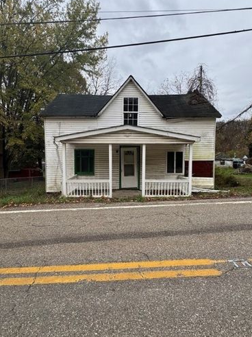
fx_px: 185
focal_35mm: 19
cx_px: 127
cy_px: 164
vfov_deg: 84.7
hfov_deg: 68.7
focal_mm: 2.22
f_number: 2.2
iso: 40
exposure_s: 1/451
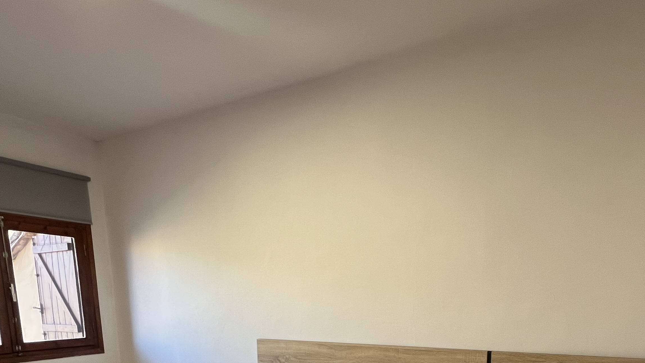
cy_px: 381
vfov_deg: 39.3
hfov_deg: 73.8
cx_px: 360
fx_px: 428
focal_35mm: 25
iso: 160
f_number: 1.8
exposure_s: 1/100
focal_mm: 1.57
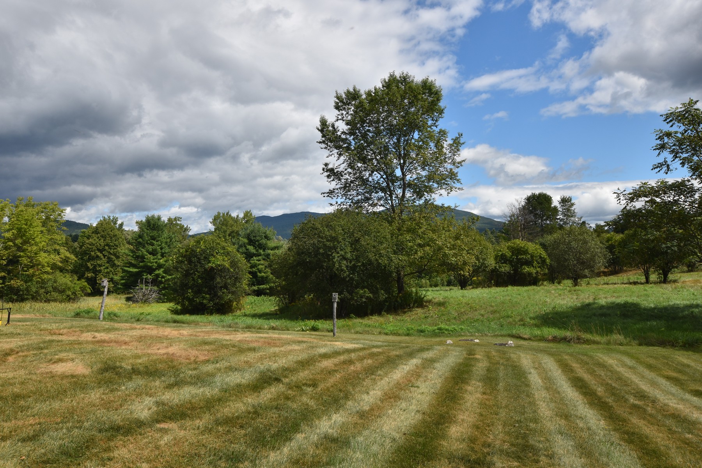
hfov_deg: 61.9
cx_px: 351
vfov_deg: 43.6
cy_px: 234
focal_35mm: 30
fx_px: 585
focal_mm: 20
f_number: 13
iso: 100
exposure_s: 1/200
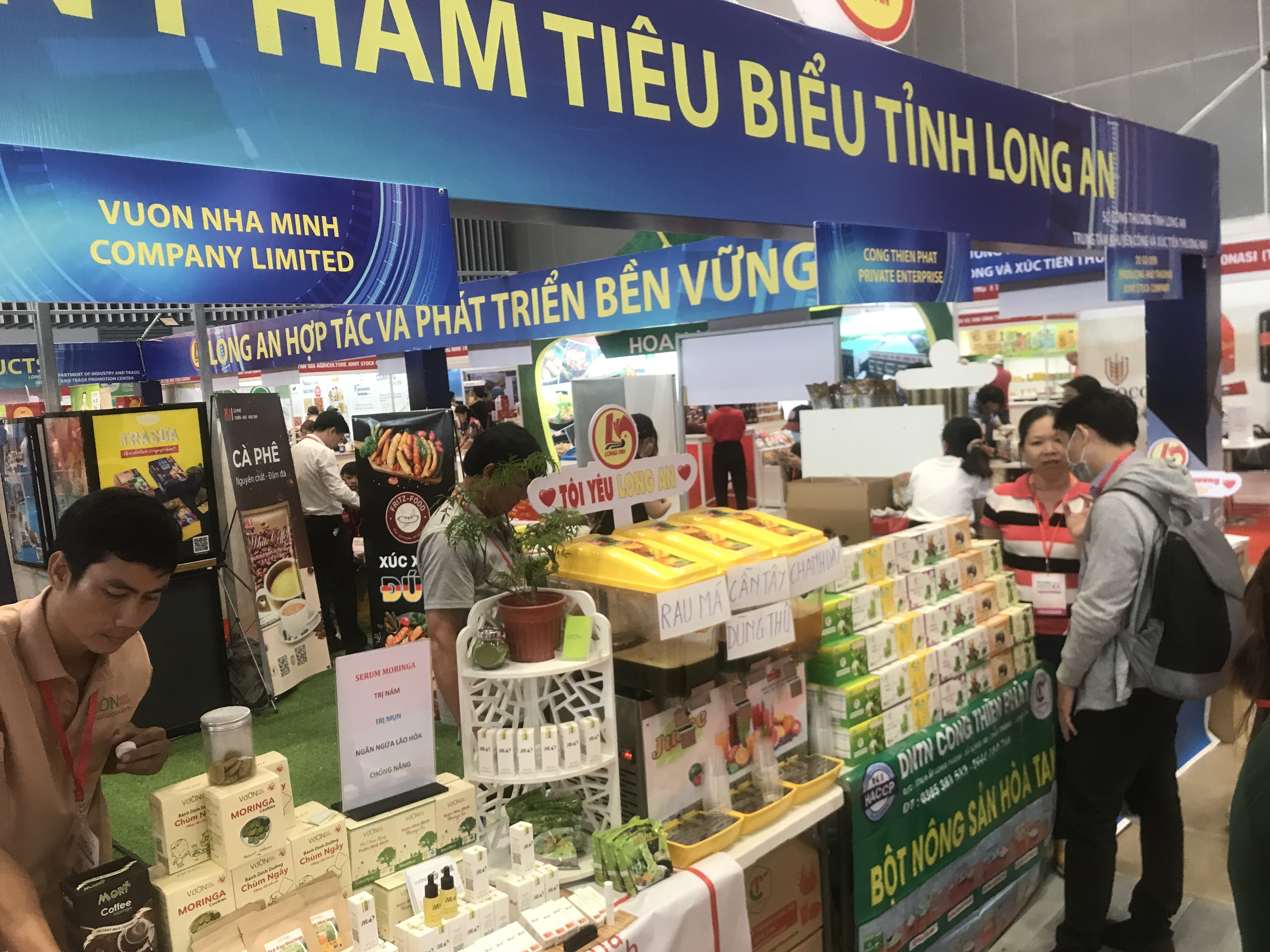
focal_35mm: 28
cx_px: 635
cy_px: 476
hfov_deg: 63.4
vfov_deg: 49.7
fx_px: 1027
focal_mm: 3.99
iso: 32
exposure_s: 1/25
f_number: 1.8
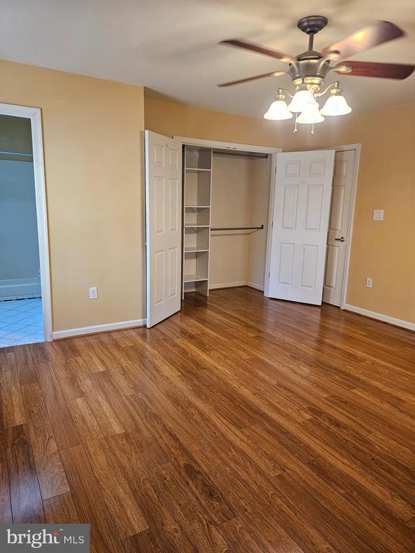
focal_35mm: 23
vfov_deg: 73.9
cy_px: 276
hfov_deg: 58.9
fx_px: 368
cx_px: 208
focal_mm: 6.3
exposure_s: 1/120
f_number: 1.7
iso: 400
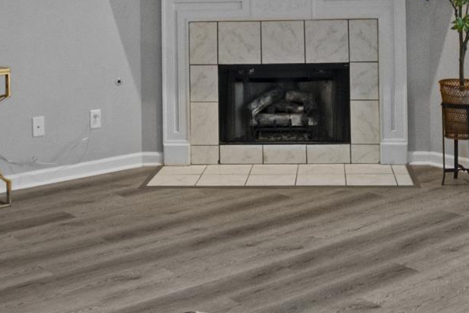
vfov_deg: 20.8
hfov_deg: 32.3
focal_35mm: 62
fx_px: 807
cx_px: 282
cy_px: -35
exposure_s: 1/1.67
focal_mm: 10
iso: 400
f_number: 8
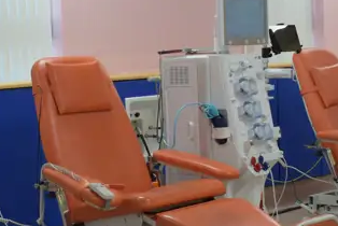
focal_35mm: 103
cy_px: 120
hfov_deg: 19.9
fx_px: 964
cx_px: 153
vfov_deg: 13.4
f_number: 4.5
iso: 400
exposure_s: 1/80
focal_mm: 21
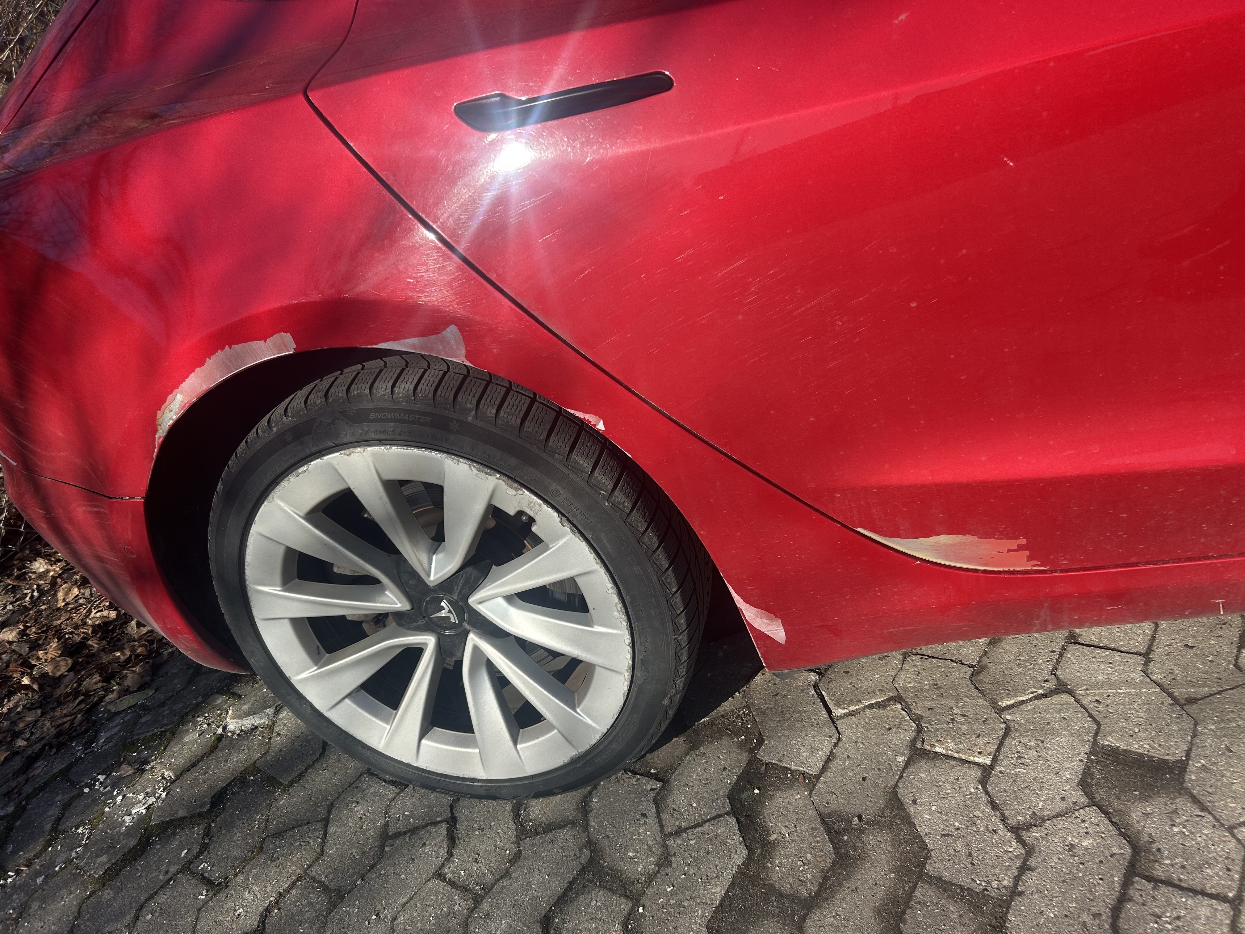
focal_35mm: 26
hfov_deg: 67.3
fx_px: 935
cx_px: 622
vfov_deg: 53.1
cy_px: 467
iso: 50
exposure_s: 1/1972
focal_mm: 5.7
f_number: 1.5
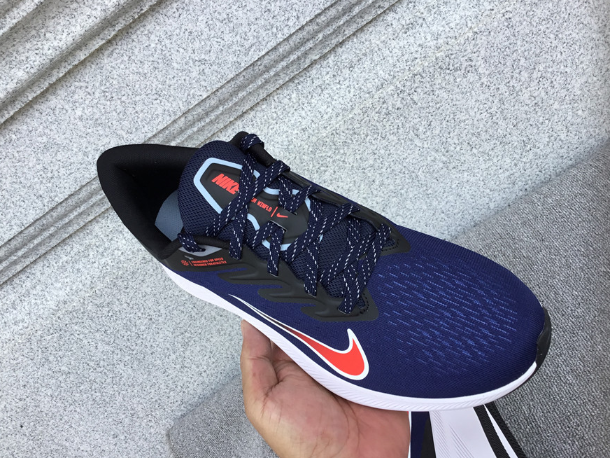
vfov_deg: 44.2
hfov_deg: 56.8
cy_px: 227
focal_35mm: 32
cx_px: 312
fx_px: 564
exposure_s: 1/254
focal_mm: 3.3
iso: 25
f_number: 2.4
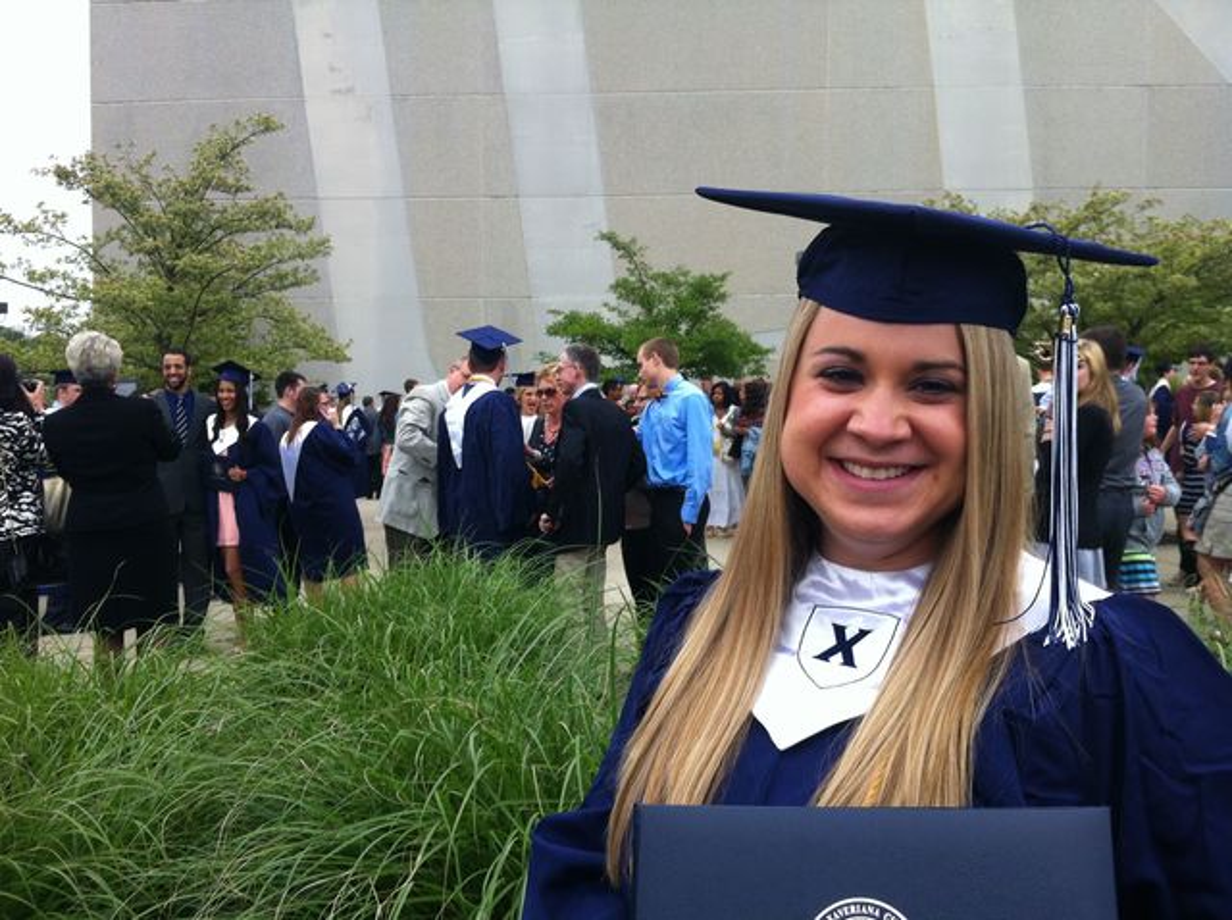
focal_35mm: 35
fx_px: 1244
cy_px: 460
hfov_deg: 52.7
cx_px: 616
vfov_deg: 40.6
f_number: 2.8
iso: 80
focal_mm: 3.85
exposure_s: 1/274
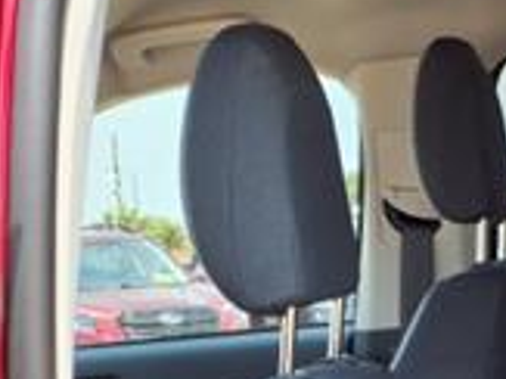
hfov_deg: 18.0
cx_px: 543
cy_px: 696
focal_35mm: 106
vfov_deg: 12.6
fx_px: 1548
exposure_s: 1/476
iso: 40
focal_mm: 3.58
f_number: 1.9
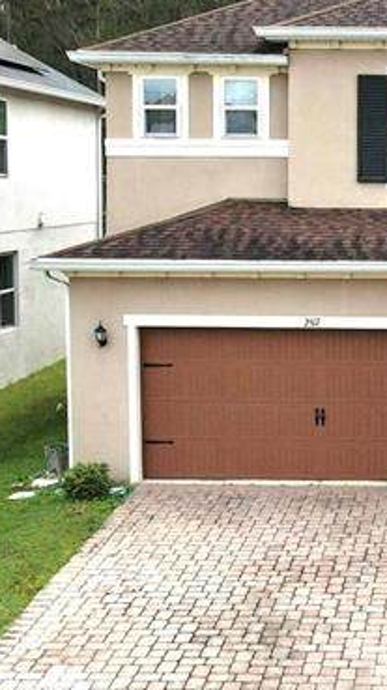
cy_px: 295
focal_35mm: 64
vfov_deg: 32.8
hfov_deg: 17.9
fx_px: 1170
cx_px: 460
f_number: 2.8
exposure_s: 1/80
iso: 100
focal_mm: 8.38
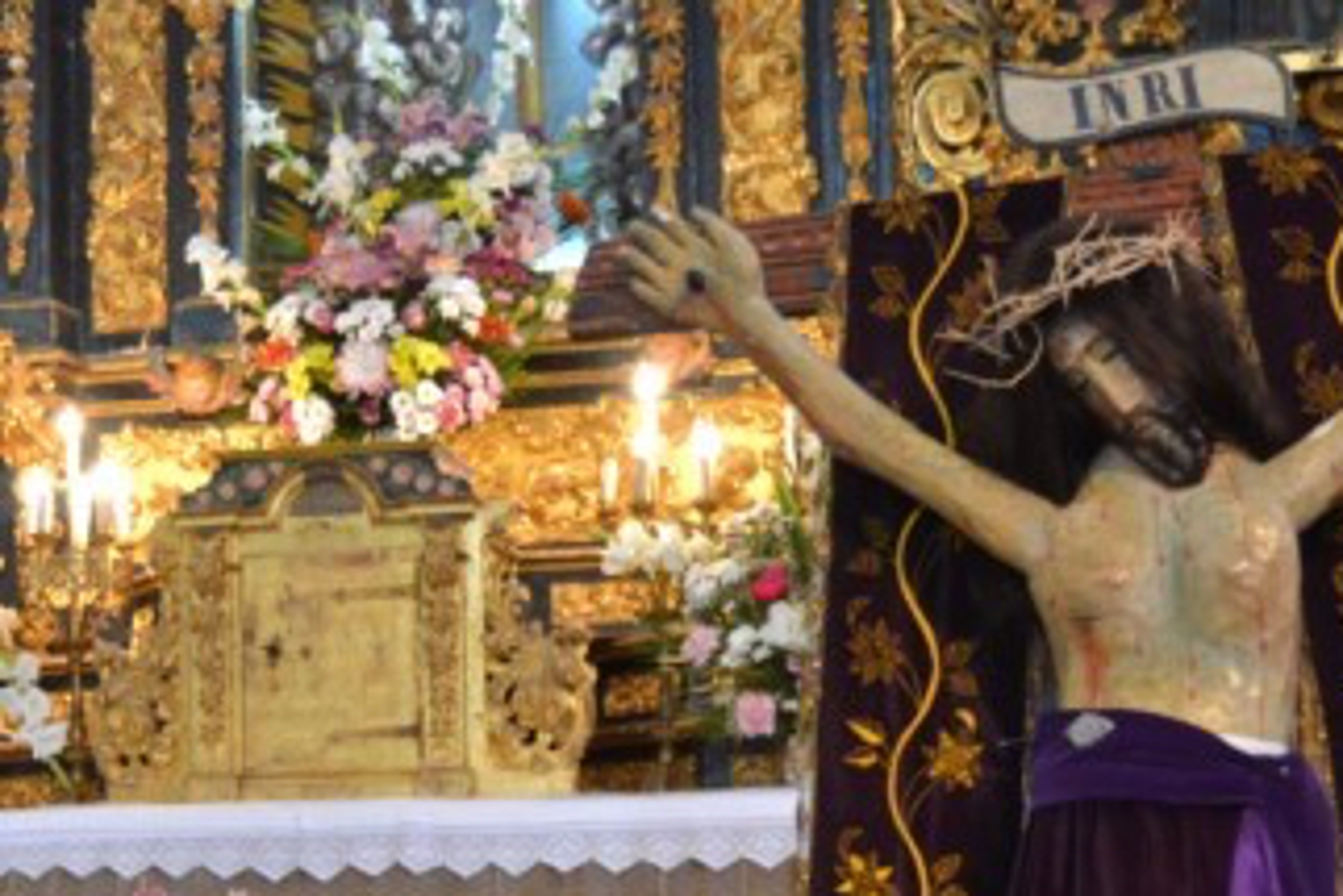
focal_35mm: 82
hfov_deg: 24.5
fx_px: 3060
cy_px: 844
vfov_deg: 16.4
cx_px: 334
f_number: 3.5
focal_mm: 22
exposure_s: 1/60
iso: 1600
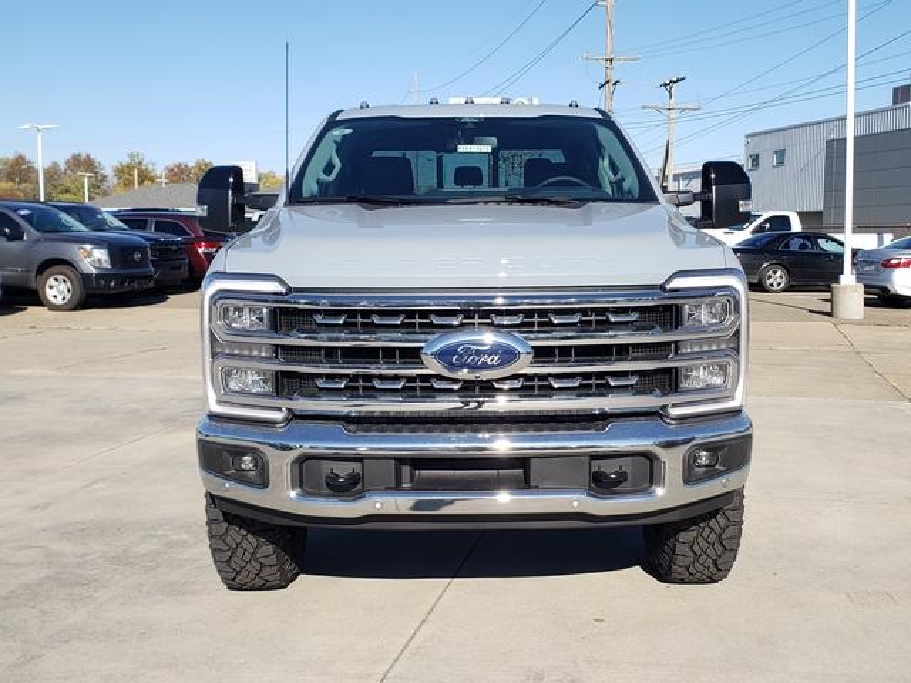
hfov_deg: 67.3
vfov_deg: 53.1
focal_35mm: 26
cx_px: 456
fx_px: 684
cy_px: 342
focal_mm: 4.3
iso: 50
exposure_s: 1/1238
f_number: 2.4
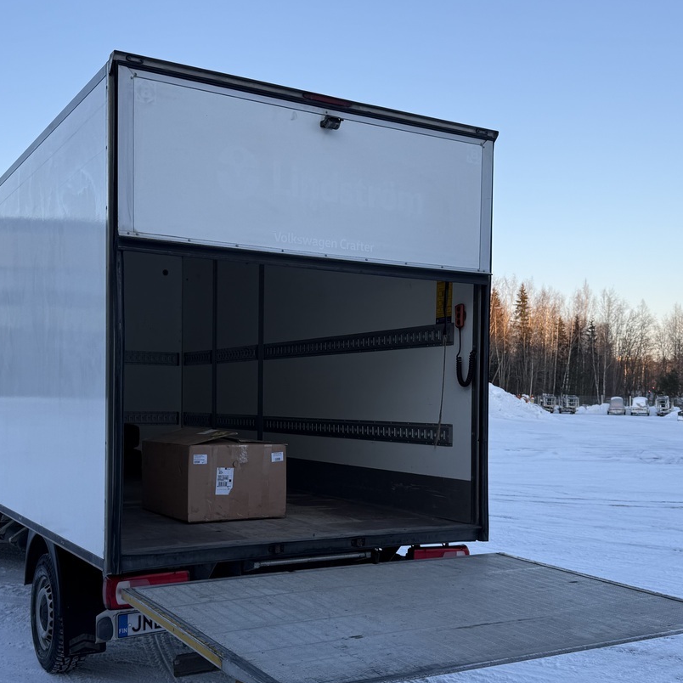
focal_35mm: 38
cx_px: 276
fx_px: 848
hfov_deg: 43.7
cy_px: 415
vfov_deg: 43.6
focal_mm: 6.76
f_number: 1.78
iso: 80
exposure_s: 1/643
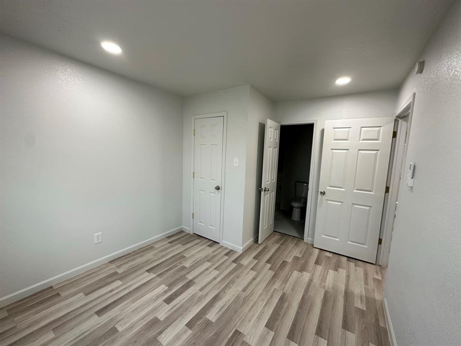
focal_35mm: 14
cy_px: 173
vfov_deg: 85.7
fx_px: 186
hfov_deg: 102.1
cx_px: 230
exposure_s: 1/120
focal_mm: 2.22
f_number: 2.2
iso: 200
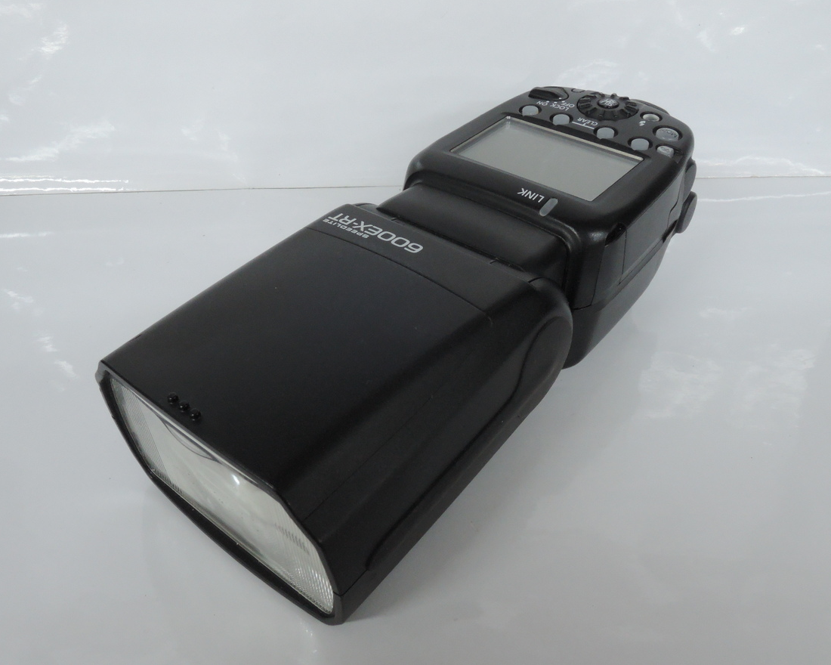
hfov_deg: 54.2
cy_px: 326
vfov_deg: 44.5
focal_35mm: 33
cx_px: 388
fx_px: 812
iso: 800
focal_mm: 6.6
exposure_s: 1/20
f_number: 8
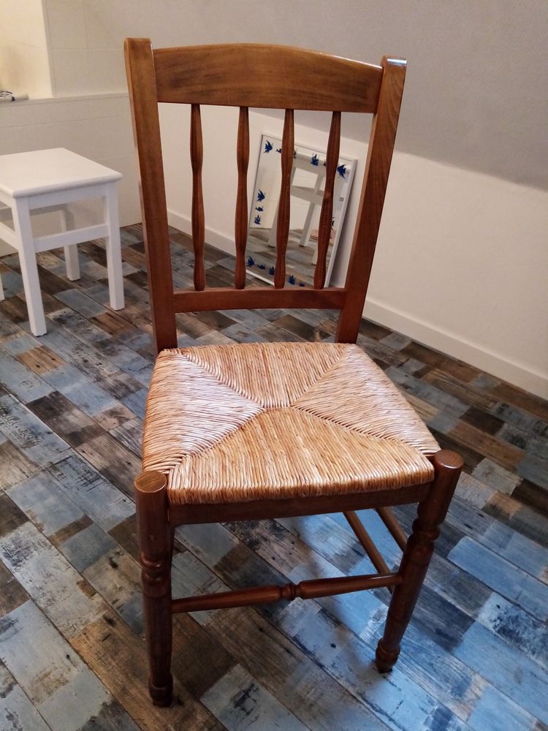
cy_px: 366
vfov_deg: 67.3
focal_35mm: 26
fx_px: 549
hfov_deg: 53.1
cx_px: 274
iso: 406
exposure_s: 1/33.3
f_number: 1.8
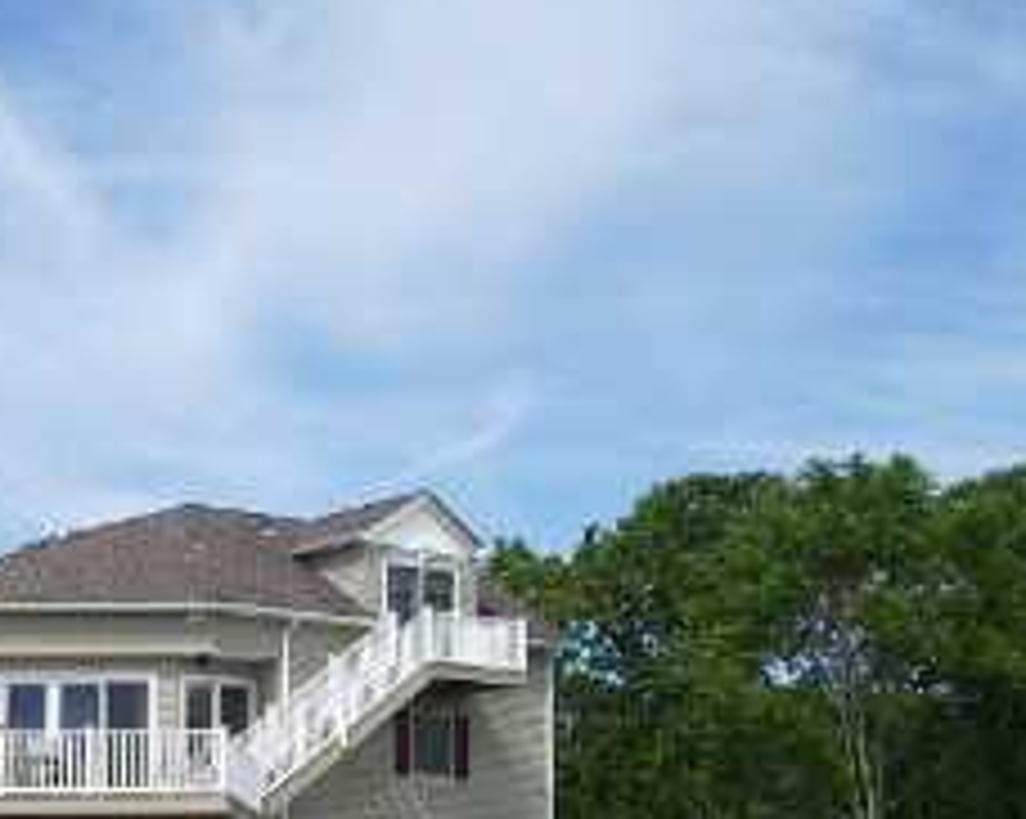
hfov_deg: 25.9
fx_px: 2184
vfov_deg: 20.7
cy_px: 783
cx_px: 184
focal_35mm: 72
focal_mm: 5.8
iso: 50
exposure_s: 1/400
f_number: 4.3
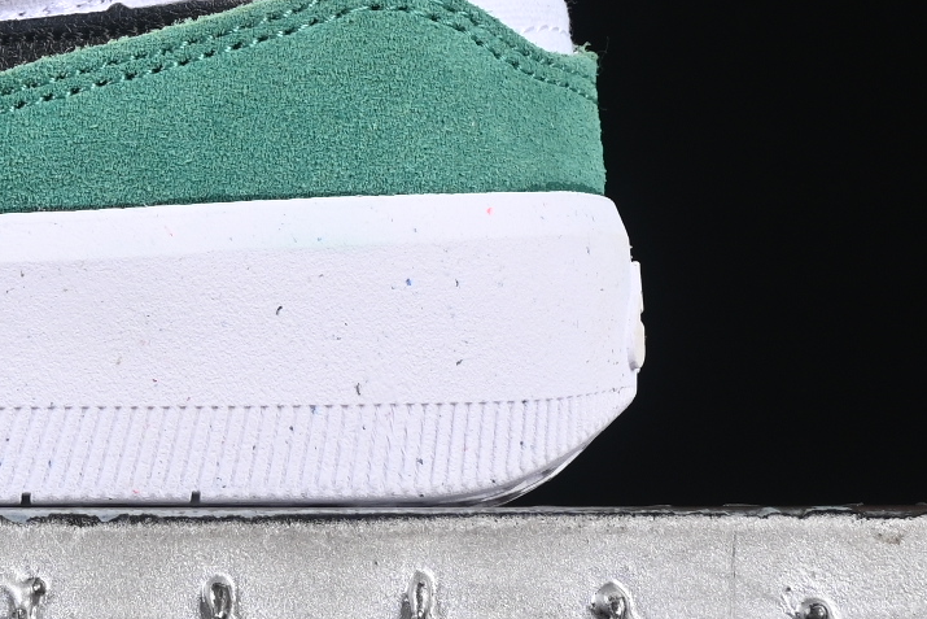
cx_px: -561
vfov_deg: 4.7
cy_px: -244
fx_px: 7520
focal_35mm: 292
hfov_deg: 6.9
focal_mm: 50
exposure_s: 1/80
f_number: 7.1
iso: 160
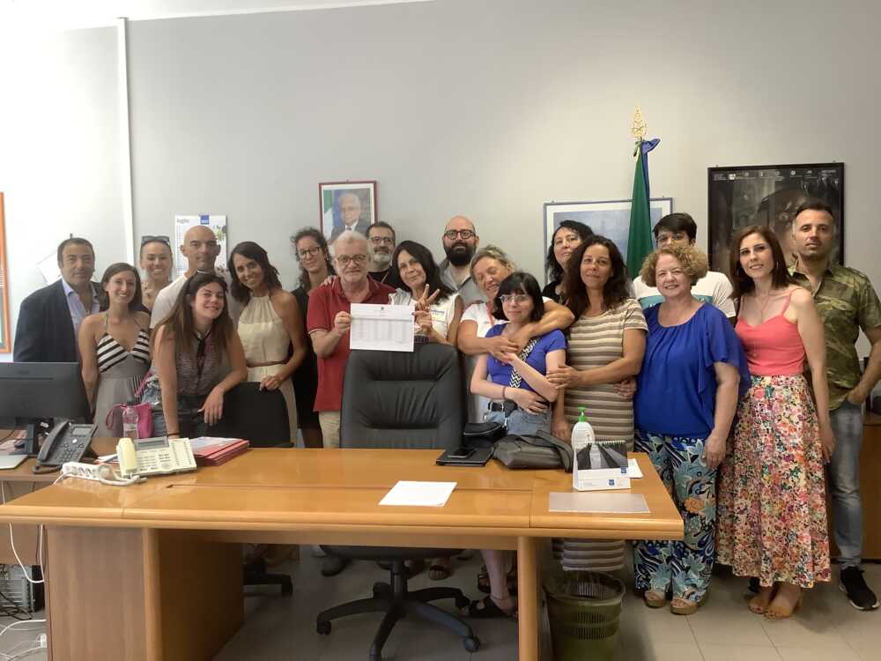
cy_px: 330
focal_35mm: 31
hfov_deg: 58.4
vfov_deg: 45.4
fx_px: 789
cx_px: 440
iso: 125
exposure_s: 1/50
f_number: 2.4
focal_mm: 3.3
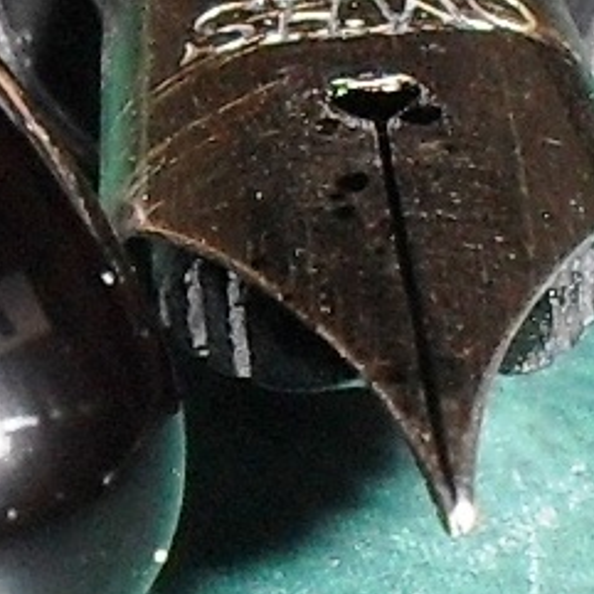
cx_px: 362
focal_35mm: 58
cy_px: 78
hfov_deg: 29.5
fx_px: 1126
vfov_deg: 28.6
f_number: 8.4
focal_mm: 6.3
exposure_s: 1/45
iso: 100
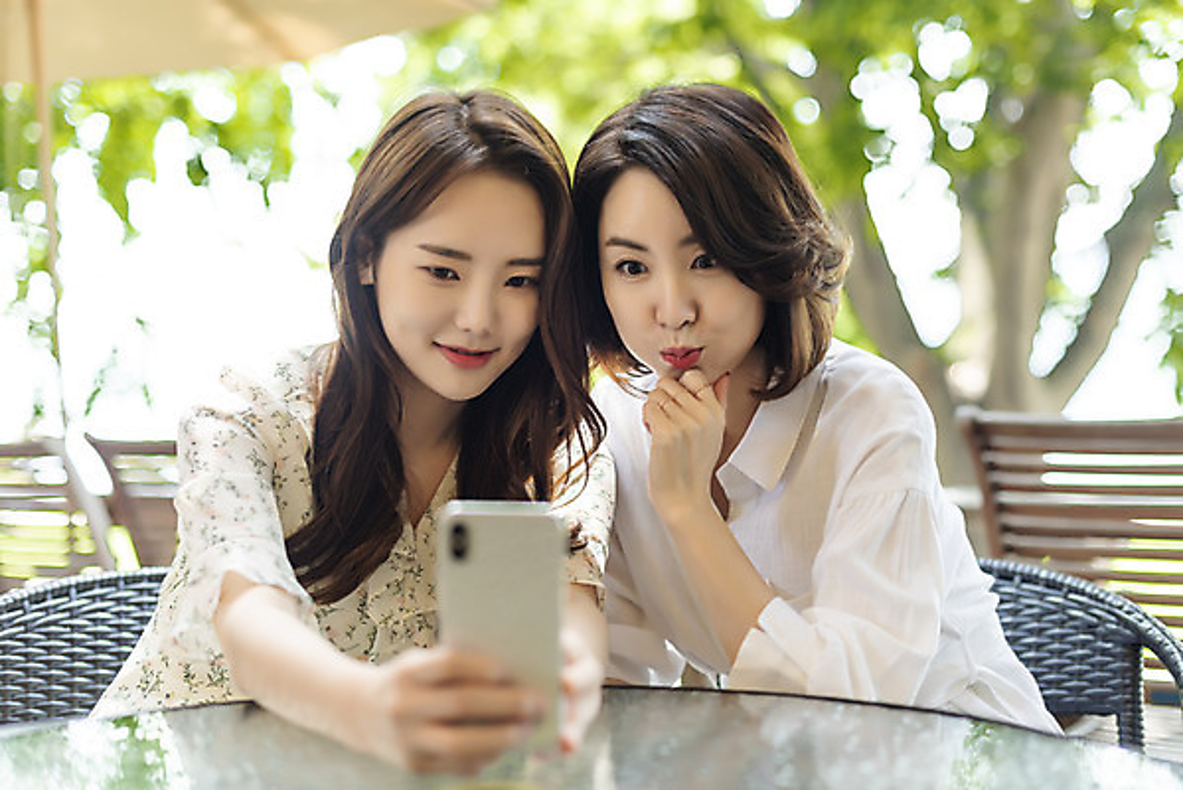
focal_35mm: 50
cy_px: 395
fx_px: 1644
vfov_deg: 27.0
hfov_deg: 39.6
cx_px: 592
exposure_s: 1/160
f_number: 2.2
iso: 100
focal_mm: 50
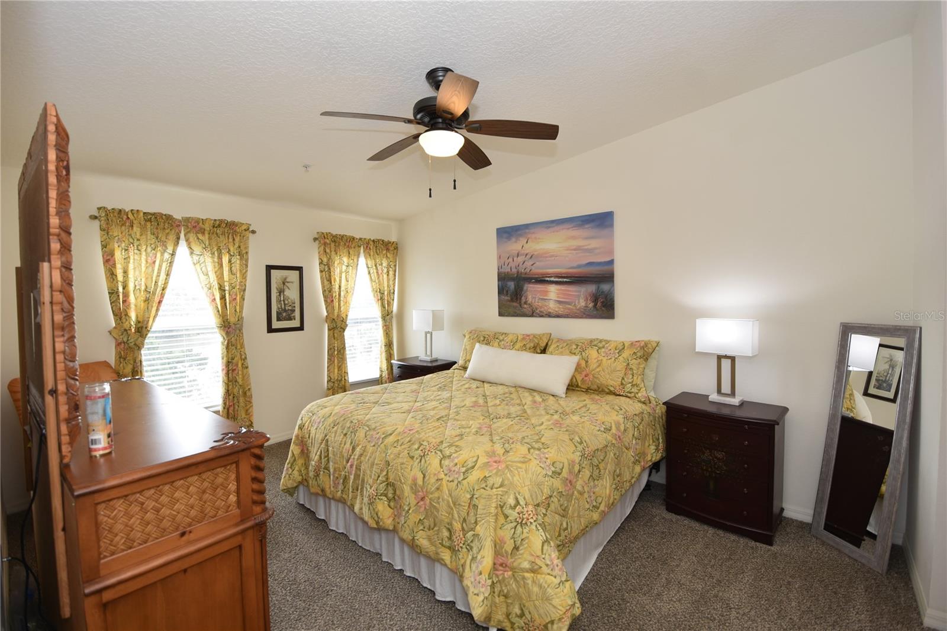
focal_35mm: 15
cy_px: 316
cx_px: 474
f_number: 4
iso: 200
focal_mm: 10
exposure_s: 1/60
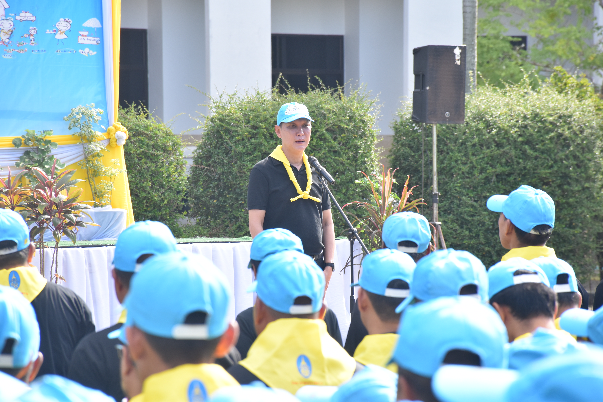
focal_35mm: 210
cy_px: 201
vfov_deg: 6.5
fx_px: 3518
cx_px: 302
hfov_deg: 9.8
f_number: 8
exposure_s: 1/200
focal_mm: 140
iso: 400
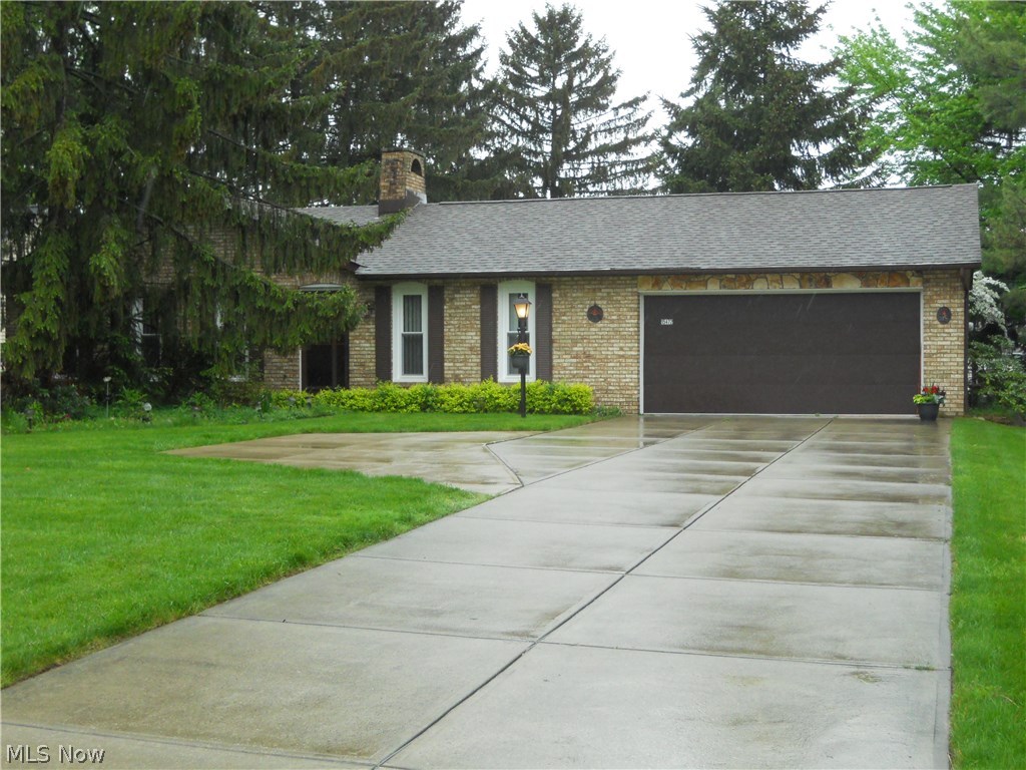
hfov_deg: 41.2
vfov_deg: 31.5
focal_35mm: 46
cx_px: 513
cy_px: 385
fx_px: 1363
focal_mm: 8.3
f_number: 3.4
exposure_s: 1/250
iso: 320
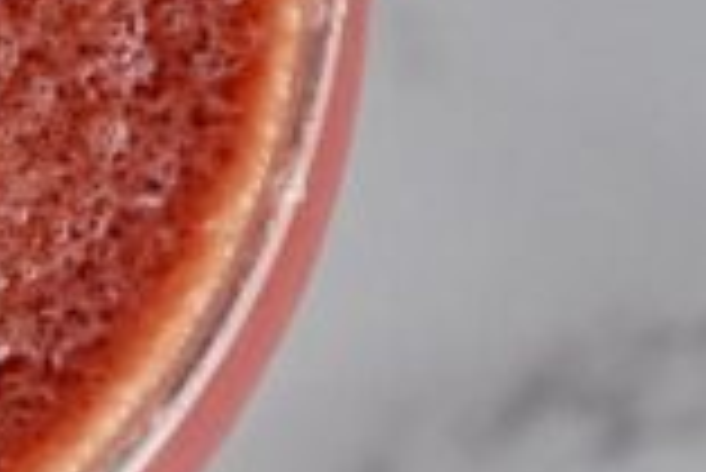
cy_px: -184
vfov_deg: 2.8
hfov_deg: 4.2
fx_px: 9598
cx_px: -643
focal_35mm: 489
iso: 1000
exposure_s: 1/160
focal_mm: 50
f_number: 5
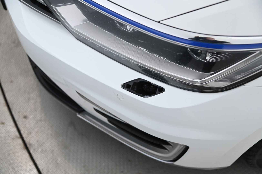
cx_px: 131
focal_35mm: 50
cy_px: 87
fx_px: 364
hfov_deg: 39.6
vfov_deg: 26.9
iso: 2000
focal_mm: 50
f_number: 4
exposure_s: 1/80
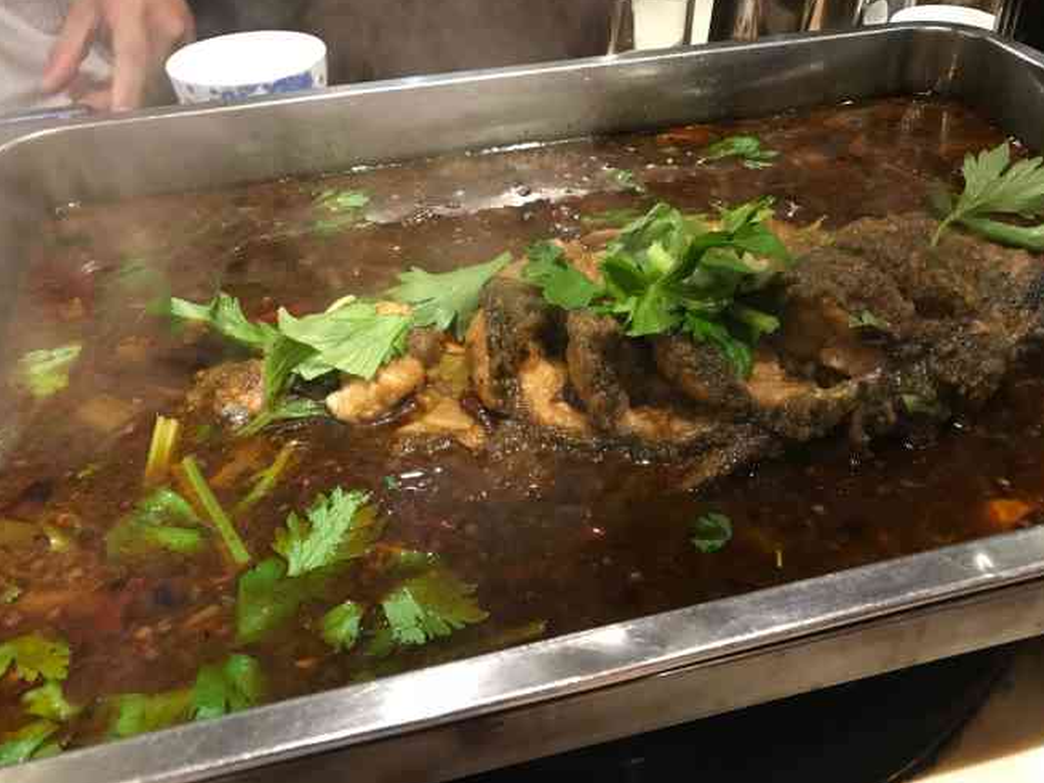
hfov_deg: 59.9
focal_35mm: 30
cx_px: 552
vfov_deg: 46.8
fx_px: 905
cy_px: 384
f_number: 1.8
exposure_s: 1/6
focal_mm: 3.99
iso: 80
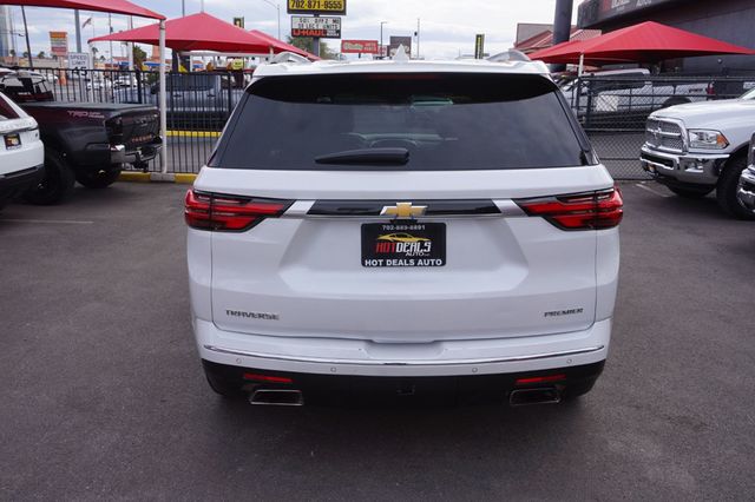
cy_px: 251
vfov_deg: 41.7
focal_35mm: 32
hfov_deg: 59.5
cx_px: 378
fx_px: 660
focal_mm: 21
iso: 100
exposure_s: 1/80
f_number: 11
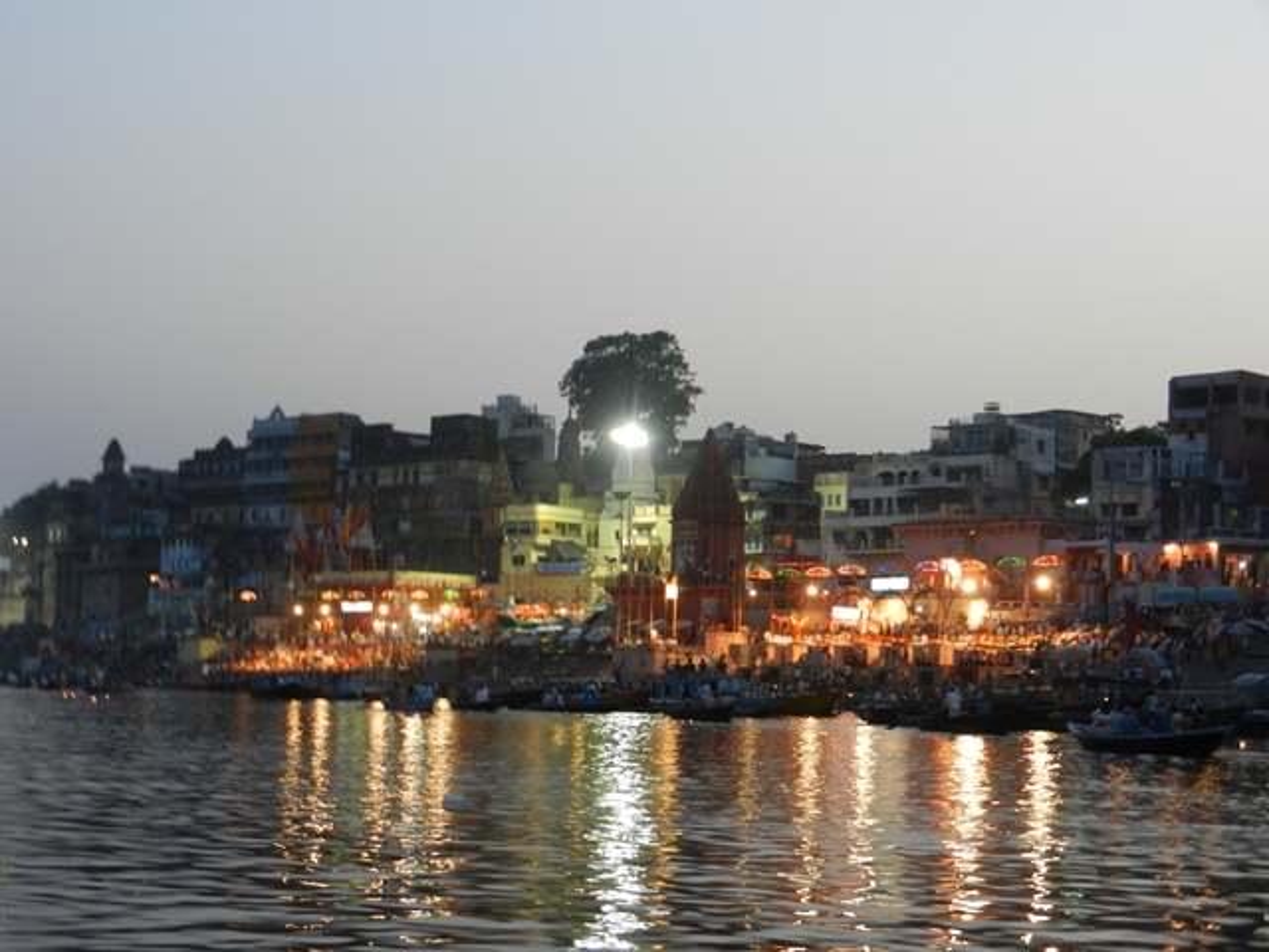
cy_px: 476
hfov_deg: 32.2
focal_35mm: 60
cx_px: 634
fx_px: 2200
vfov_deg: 24.4
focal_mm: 10.9
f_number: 4.5
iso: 400
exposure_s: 1/5
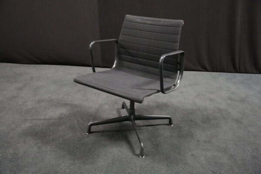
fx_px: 232
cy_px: 87
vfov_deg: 41.1
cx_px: 130
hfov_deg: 58.7
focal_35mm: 32
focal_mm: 32
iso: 12800
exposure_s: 1/25
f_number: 4
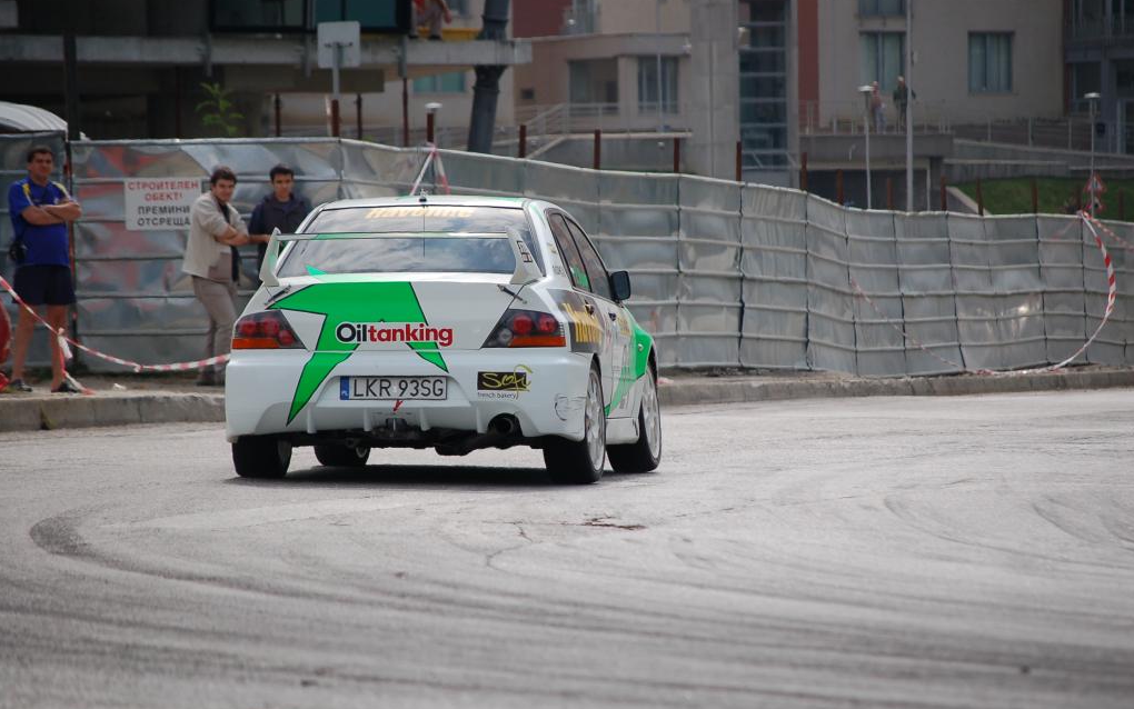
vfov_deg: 5.7
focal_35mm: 230
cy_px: 371
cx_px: 567
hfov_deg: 9.1
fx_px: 7110
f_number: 5.3
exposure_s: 1/1000
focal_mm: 150
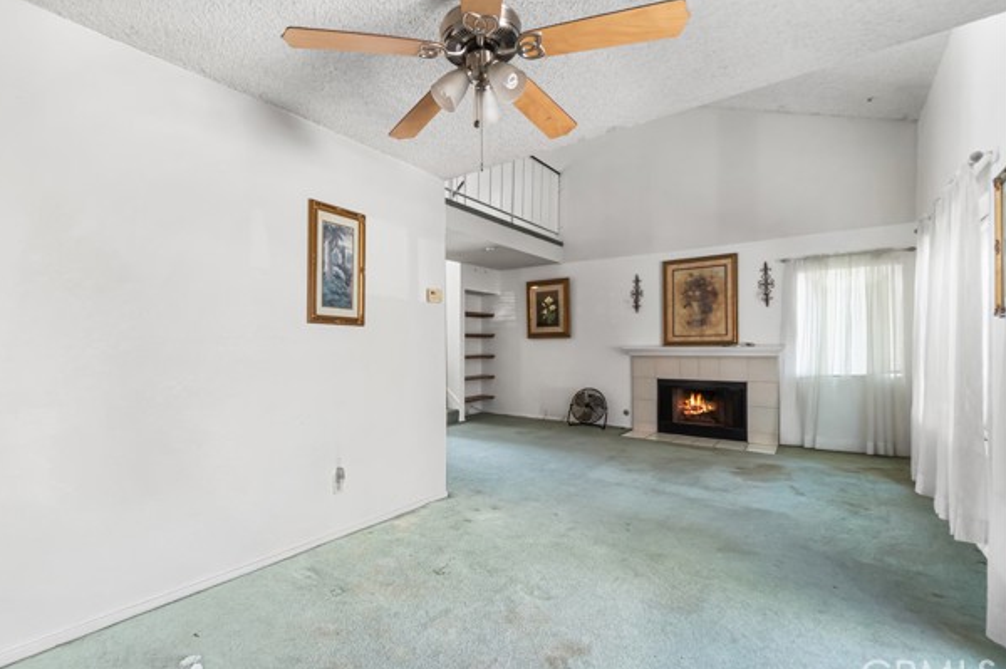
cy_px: 342
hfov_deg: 96.7
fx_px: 447
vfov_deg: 73.6
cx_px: 471
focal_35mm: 16
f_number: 7.1
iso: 320
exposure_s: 1/6
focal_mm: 10
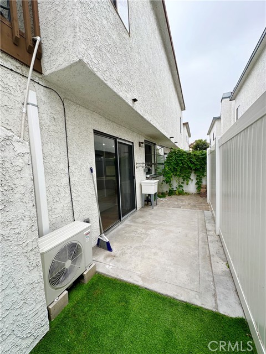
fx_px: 143
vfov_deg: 102.1
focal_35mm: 14
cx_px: 133
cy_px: 177
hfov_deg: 85.7
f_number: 2.2
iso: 40
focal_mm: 2.22
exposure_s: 1/356
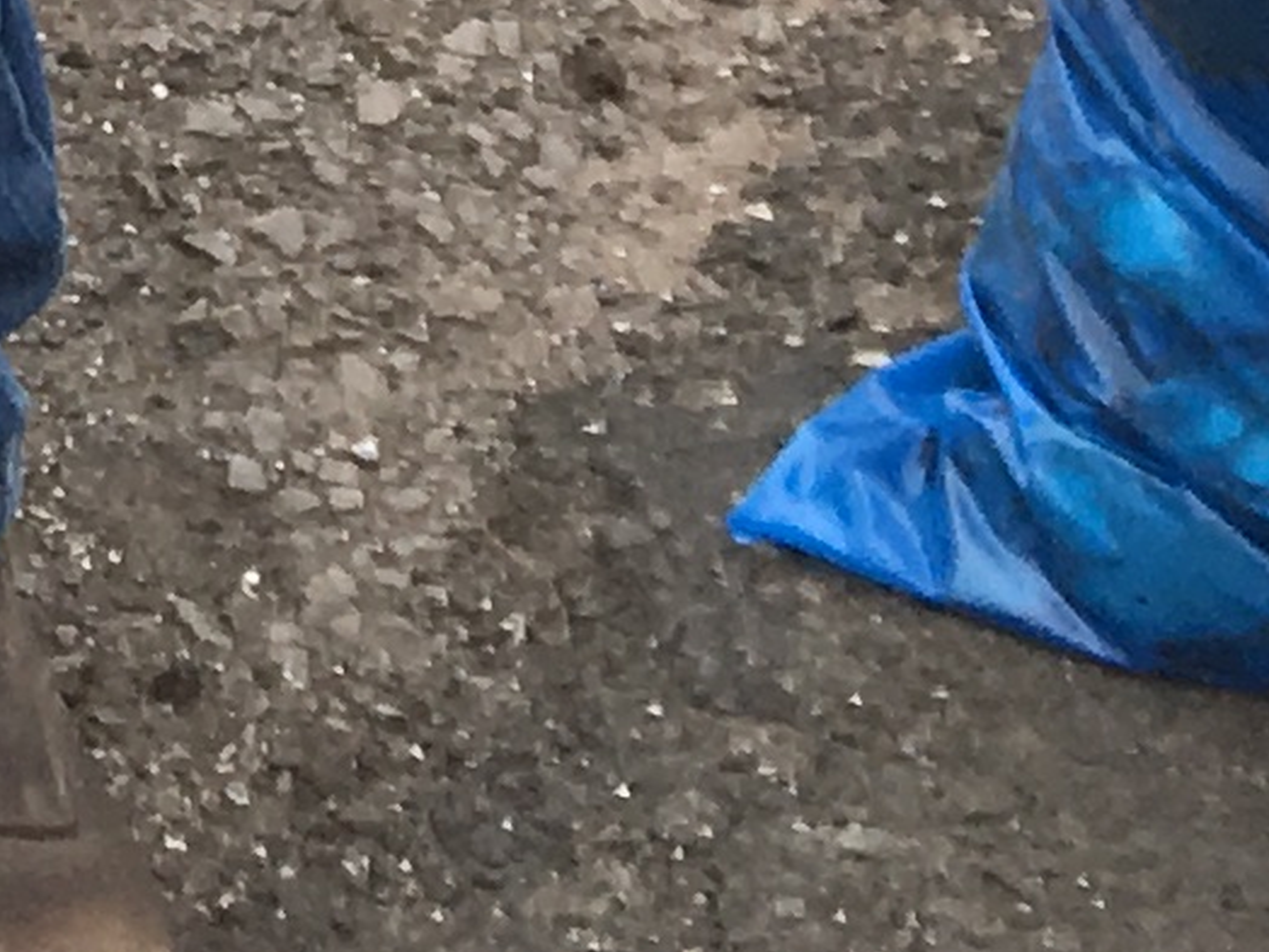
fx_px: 8175
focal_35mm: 223
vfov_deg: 6.0
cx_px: -2335
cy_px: -2325
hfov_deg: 7.9
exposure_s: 1/442
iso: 25
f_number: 2.2
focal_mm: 4.15
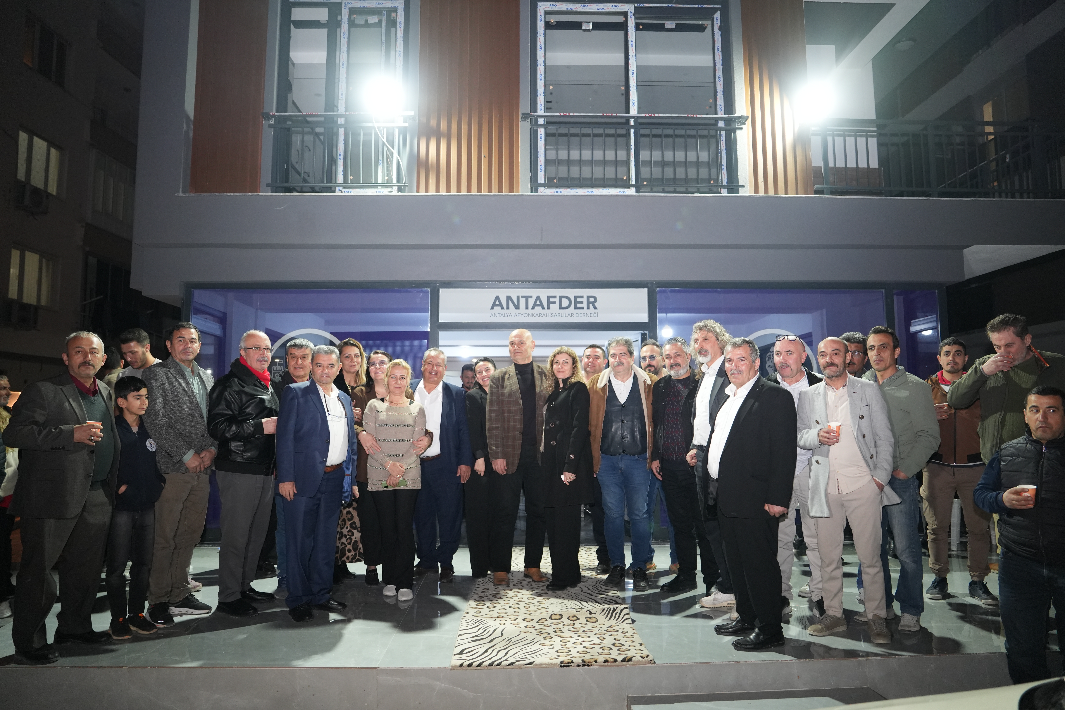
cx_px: 532
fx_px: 710
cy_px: 355
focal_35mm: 24
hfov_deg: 73.7
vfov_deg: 53.1
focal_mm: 24
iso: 2500
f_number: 2.8
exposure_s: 1/100
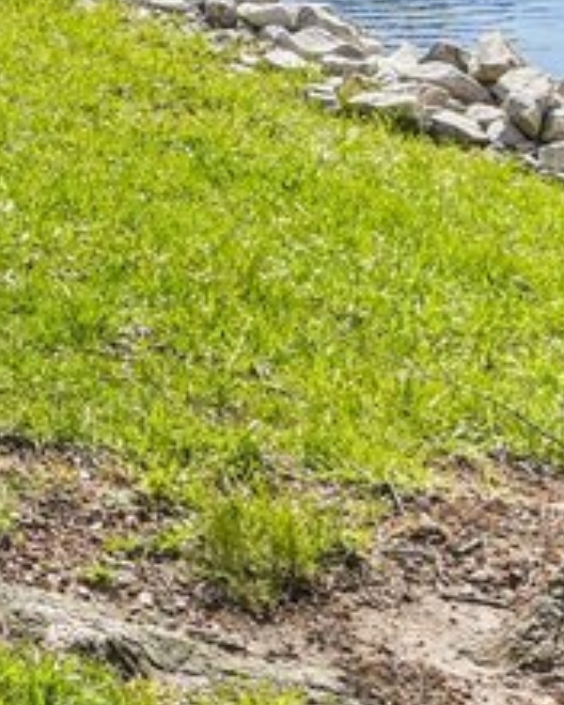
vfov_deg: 12.0
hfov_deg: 8.7
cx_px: -1243
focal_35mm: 140
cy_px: -780
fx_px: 2921
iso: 100
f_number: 8
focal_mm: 16
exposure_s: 1/320
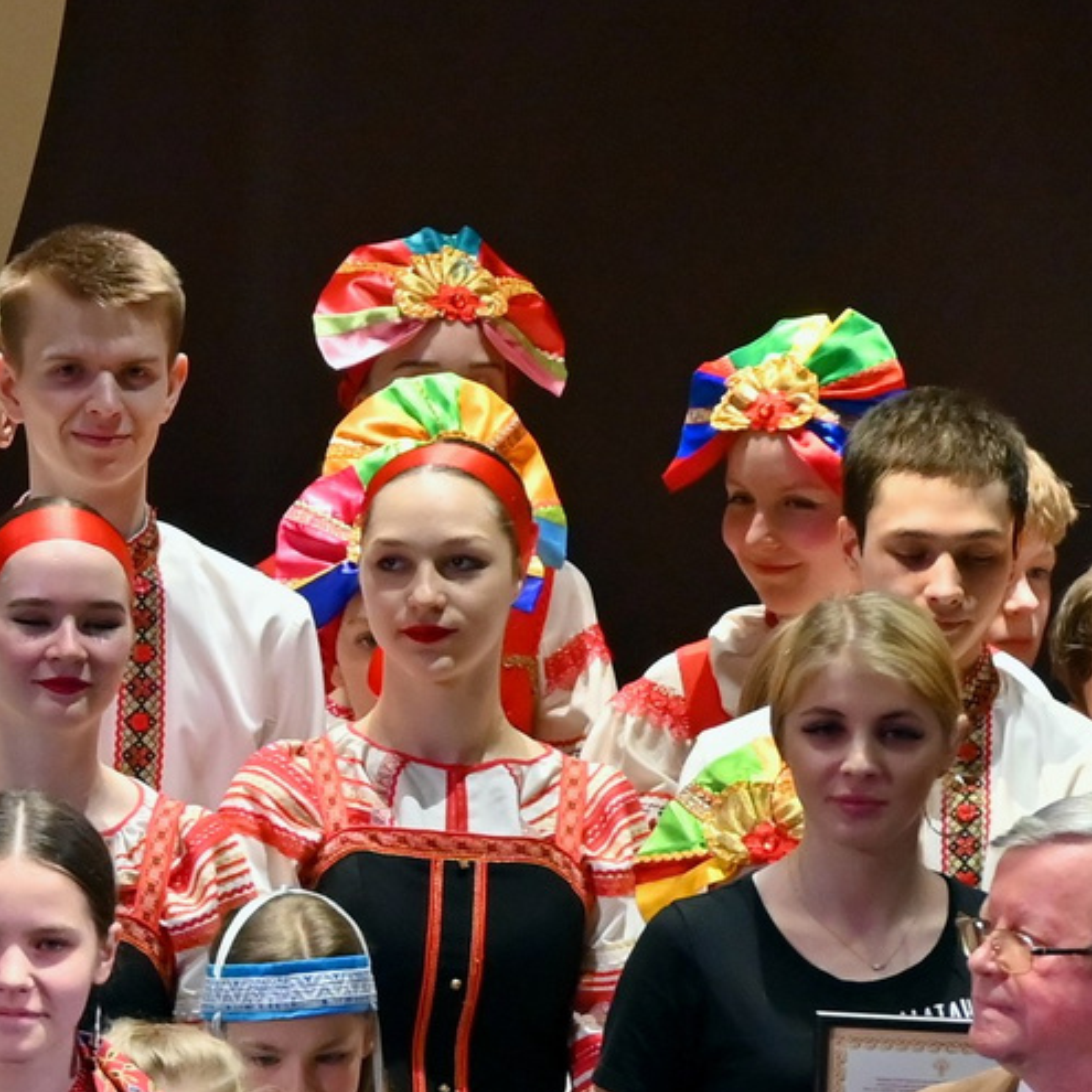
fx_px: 25875
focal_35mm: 725
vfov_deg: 2.4
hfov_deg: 2.4
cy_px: 1364
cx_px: -426
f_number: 5.6
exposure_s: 1/180
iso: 800
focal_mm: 110
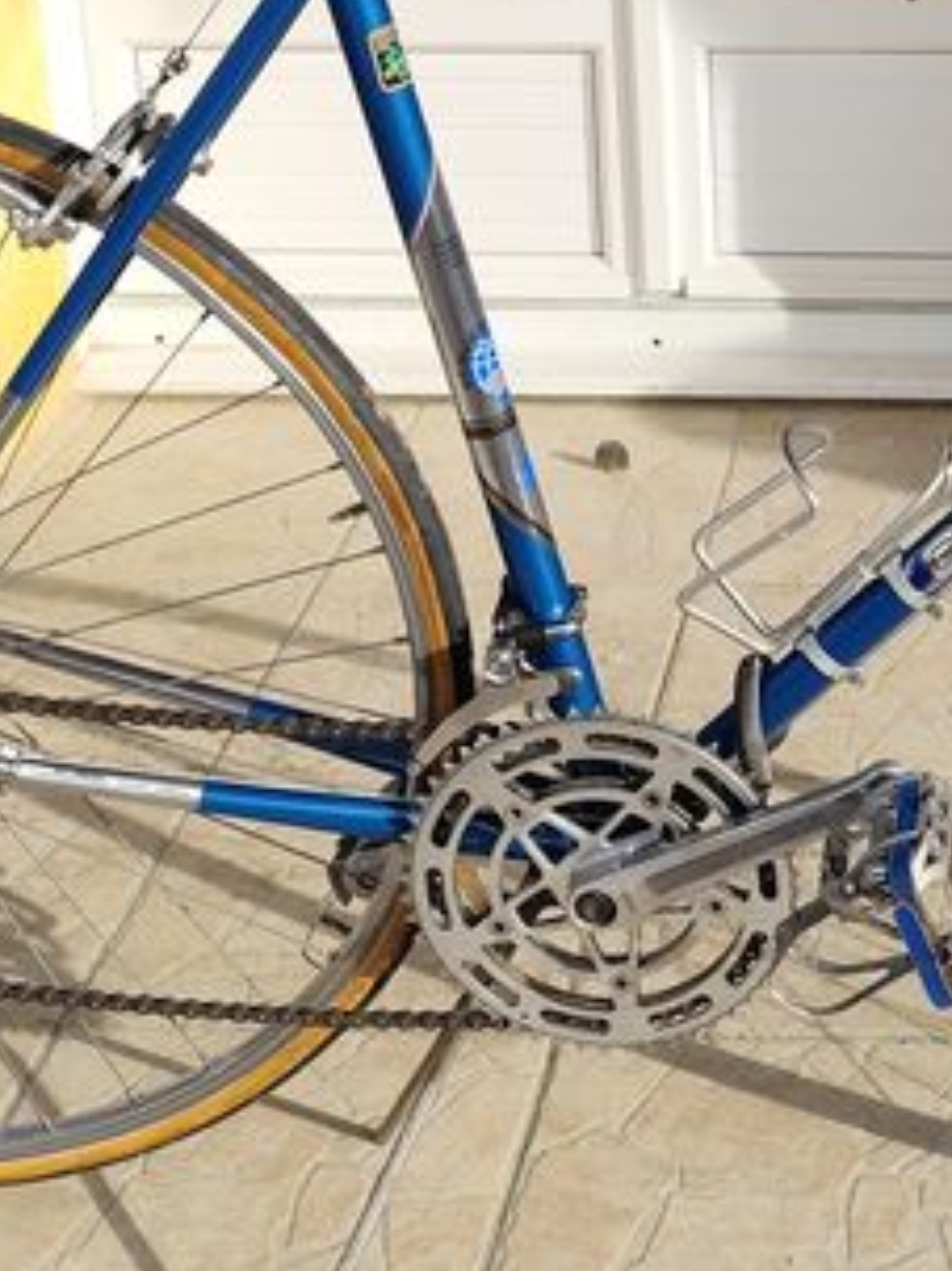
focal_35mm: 76
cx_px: 889
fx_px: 2789
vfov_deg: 25.2
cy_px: 256
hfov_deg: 19.0
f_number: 1.65
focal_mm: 6.14
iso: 50
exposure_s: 1/775
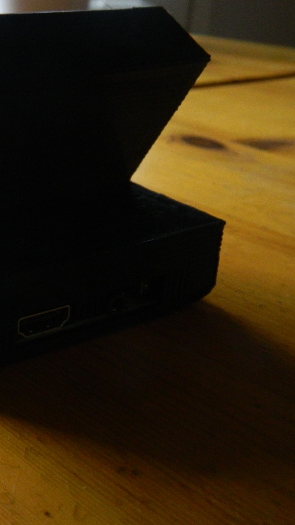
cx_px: -5
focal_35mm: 60
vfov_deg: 34.9
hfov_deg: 19.4
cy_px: 263
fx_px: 834
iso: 400
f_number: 3.5
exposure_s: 1/125
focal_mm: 7.3
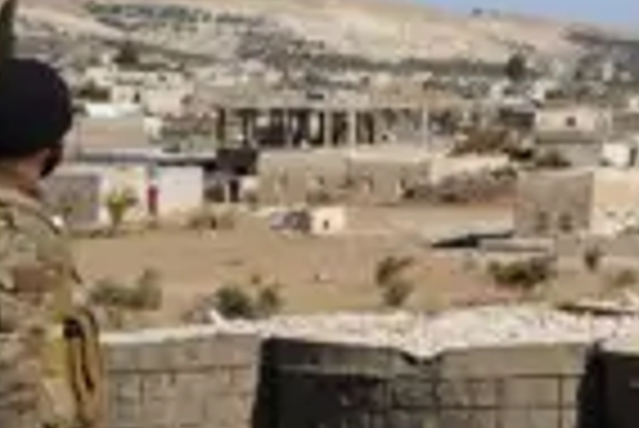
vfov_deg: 7.9
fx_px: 3074
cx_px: 1314
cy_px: 45
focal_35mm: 173
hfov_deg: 10.8
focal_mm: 28
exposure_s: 1/250
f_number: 10
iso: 100
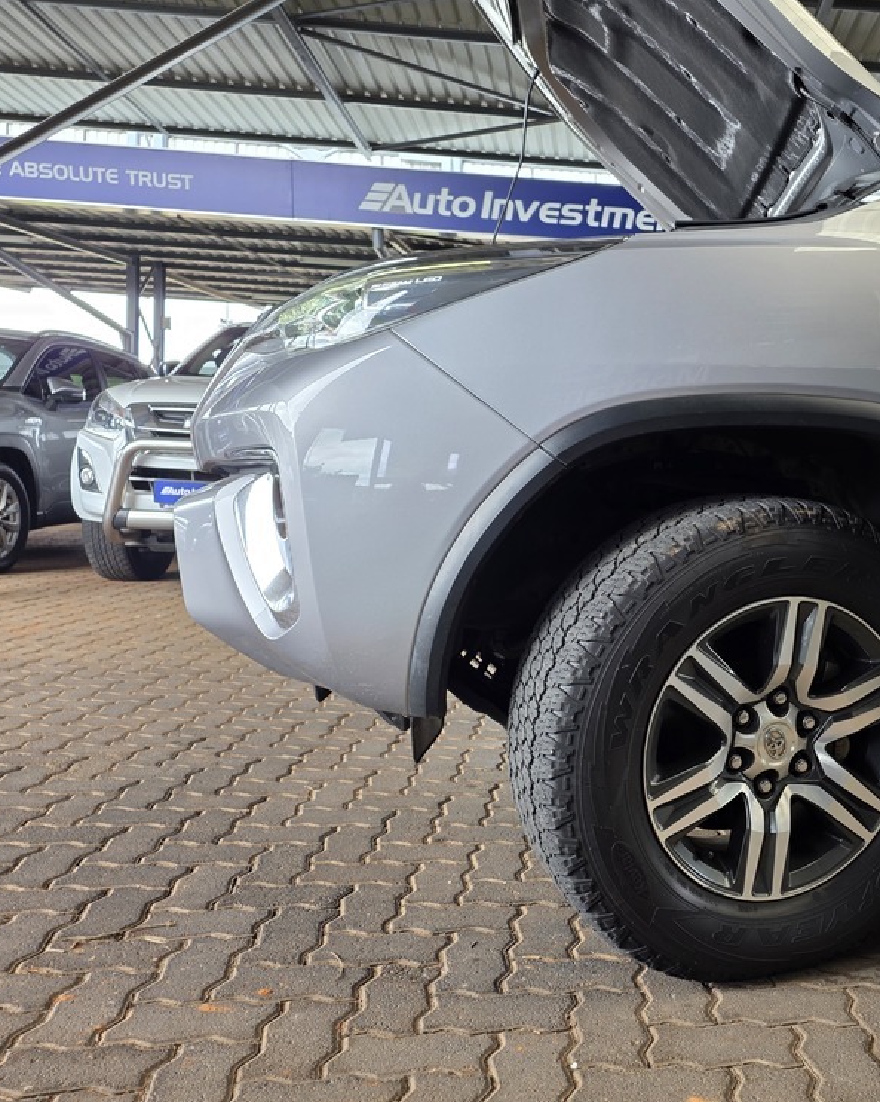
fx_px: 1010
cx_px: 695
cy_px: 564
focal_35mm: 31
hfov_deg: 44.9
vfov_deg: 57.2
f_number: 1.7
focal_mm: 6.25
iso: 40
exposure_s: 1/52
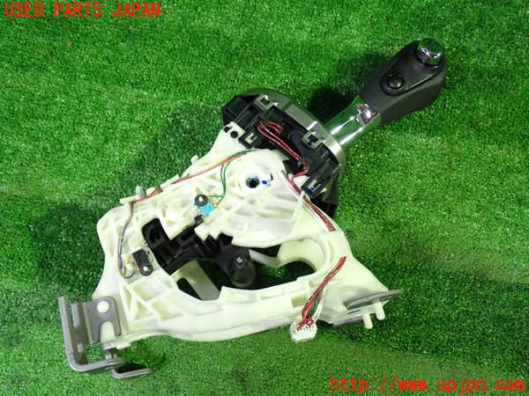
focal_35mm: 36
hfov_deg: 51.4
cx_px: 264
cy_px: 198
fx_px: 550
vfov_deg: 39.7
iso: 640
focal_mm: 6.37
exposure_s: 1/40
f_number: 2.5
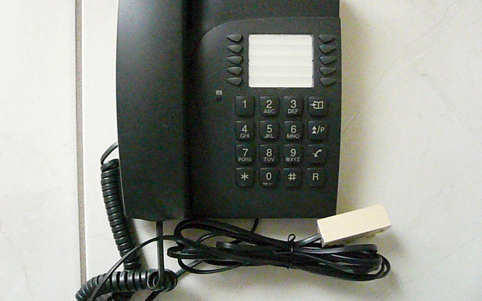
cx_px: 240
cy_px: 132
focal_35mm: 30
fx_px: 394
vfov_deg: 41.8
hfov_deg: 62.9
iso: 3200
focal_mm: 4.6
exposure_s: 1/400
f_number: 2.8
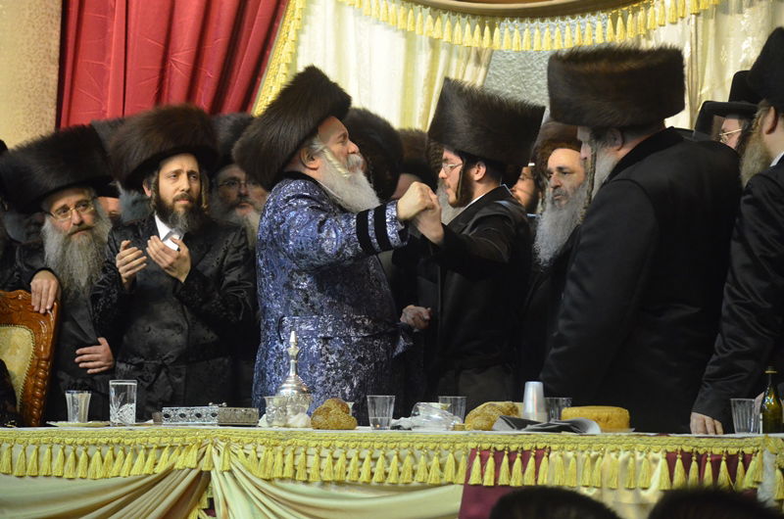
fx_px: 3325
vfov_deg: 8.9
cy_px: 260
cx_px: 392
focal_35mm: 153
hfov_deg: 13.4
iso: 3200
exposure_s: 1/160
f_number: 4.8
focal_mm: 102
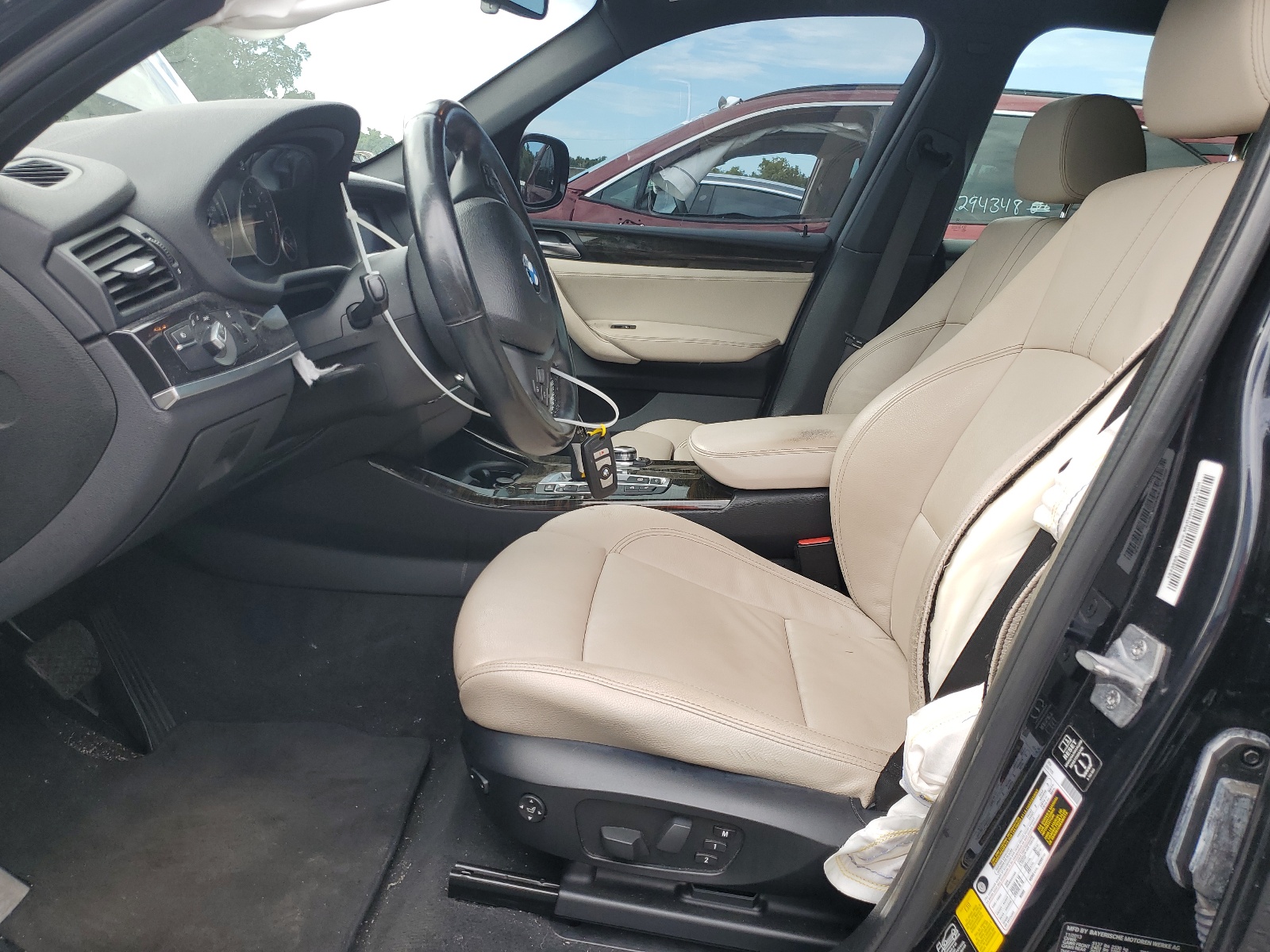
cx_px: 635
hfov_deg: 67.3
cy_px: 476
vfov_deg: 53.1
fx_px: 954
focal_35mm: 26
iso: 50
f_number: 1.5
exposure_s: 1/345
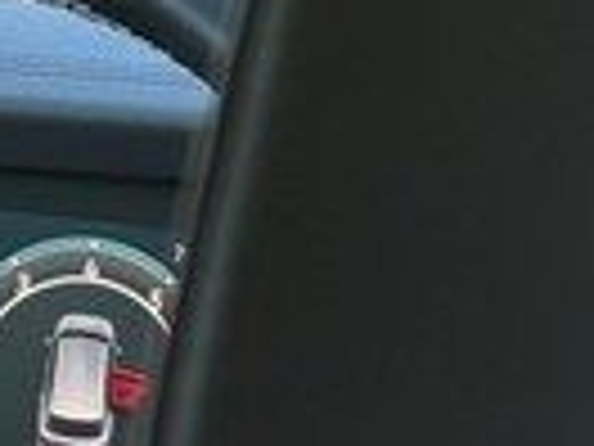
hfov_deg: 3.4
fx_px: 9970
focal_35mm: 581
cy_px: 743
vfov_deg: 2.6
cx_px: -306
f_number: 2.8
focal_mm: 15.66
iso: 50
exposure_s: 1/99
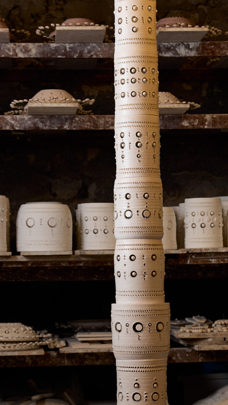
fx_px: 1204
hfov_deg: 10.8
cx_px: 131
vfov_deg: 19.1
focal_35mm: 112
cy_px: 263
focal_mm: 62
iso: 200
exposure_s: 1/125
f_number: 4
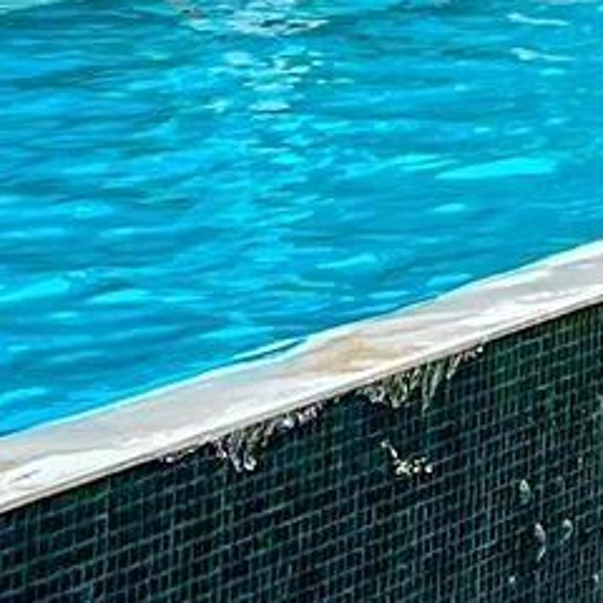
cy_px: -525
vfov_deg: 8.7
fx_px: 3804
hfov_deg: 8.9
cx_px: 817
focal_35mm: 193
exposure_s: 1/5300
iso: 50
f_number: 1.5
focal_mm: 5.7
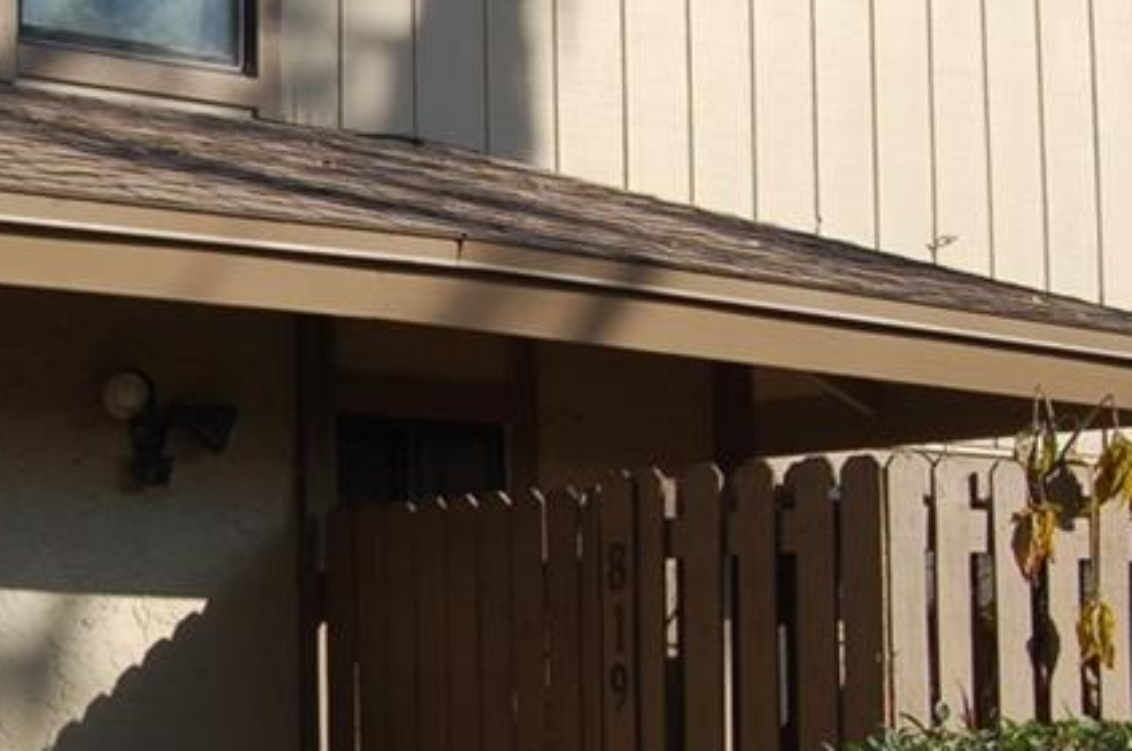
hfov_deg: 19.5
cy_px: 394
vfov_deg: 13.4
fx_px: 3202
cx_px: 3
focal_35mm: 102
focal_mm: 28
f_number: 9
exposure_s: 1/320
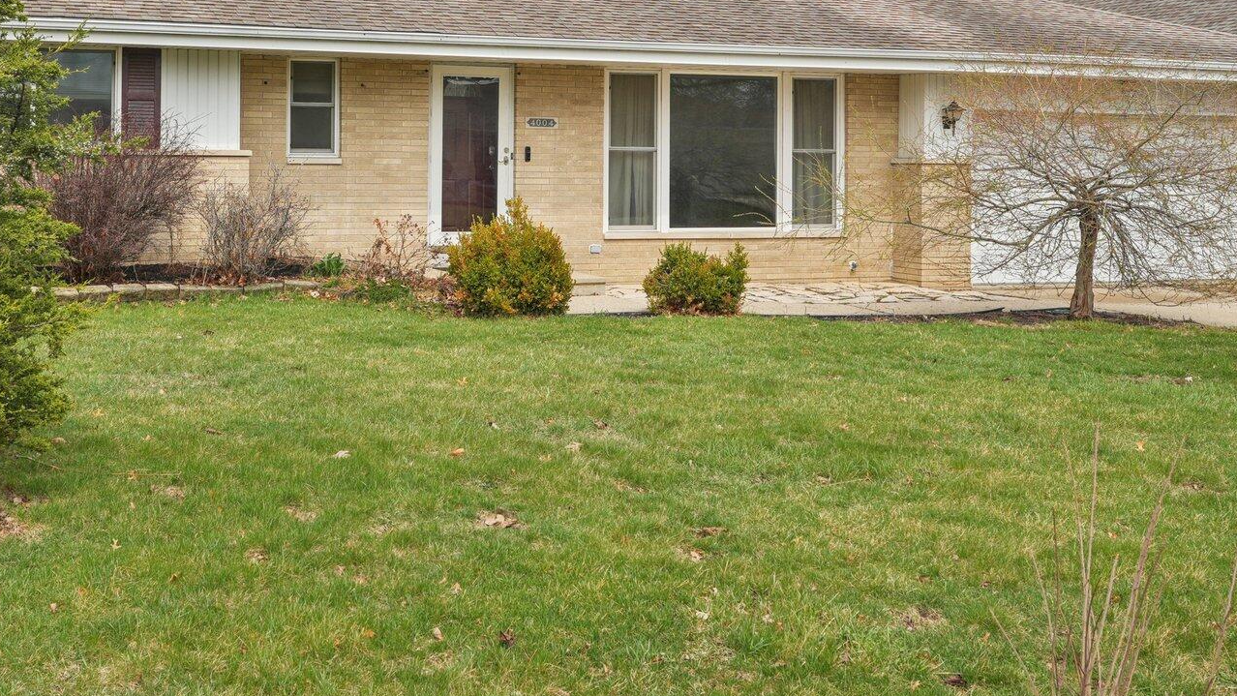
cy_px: 114
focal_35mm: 48
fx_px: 1569
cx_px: 481
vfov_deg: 24.5
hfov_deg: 42.8
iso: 100
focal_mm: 28.5
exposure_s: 1/250
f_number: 8
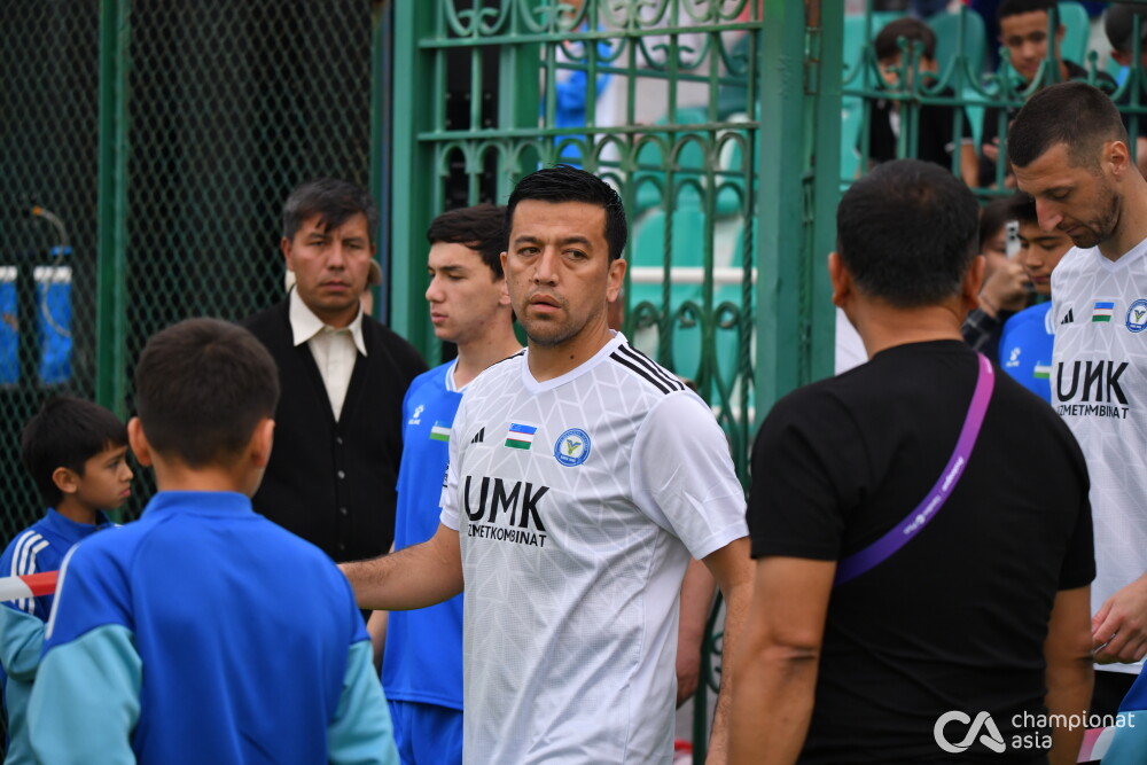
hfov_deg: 13.7
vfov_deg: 9.2
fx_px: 4780
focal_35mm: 150
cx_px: 574
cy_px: 382
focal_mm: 150
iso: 1000
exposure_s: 1/640
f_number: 5
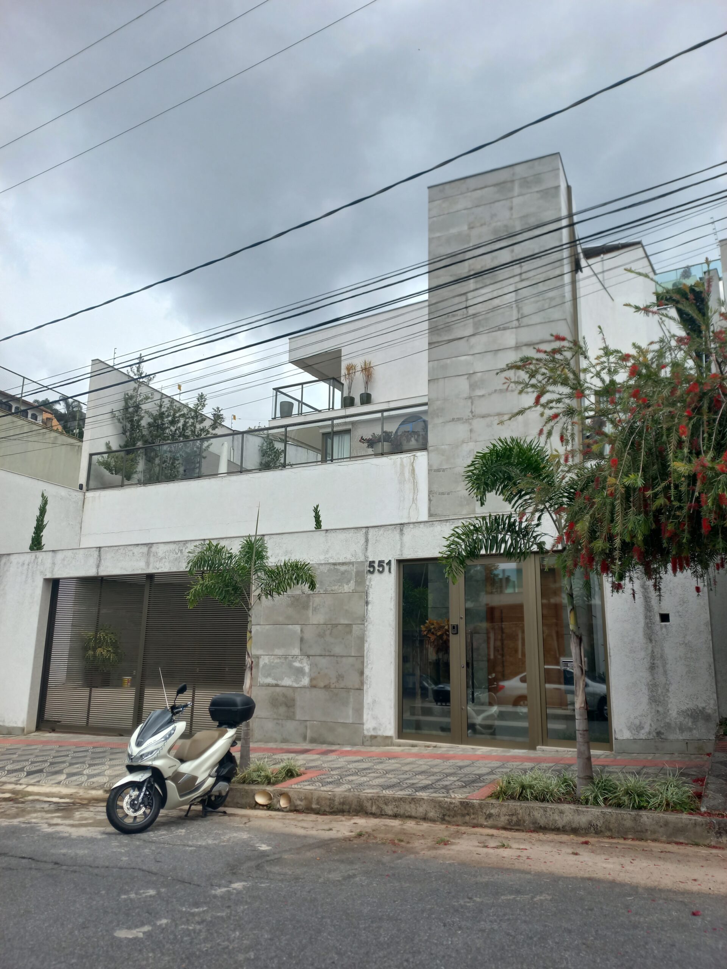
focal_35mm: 25
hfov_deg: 54.9
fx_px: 700
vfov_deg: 69.4
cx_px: 364
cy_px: 484
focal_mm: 4.6
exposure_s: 1/448
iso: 25
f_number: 1.8
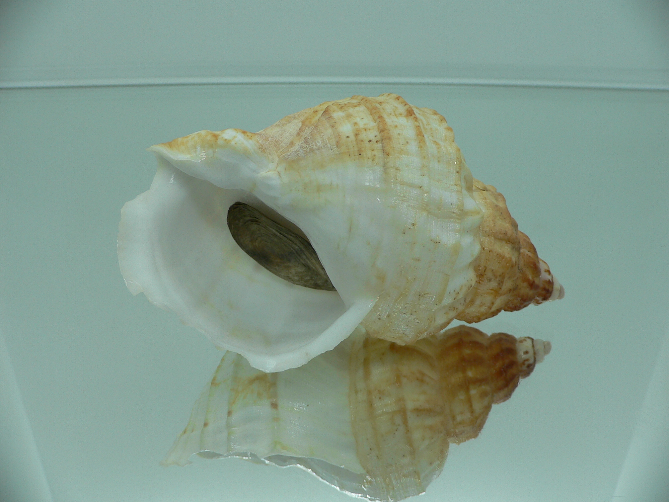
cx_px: 334
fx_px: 676
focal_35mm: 35
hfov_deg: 52.6
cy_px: 251
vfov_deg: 40.7
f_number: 2.8
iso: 80
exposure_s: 1/80
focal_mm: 4.6
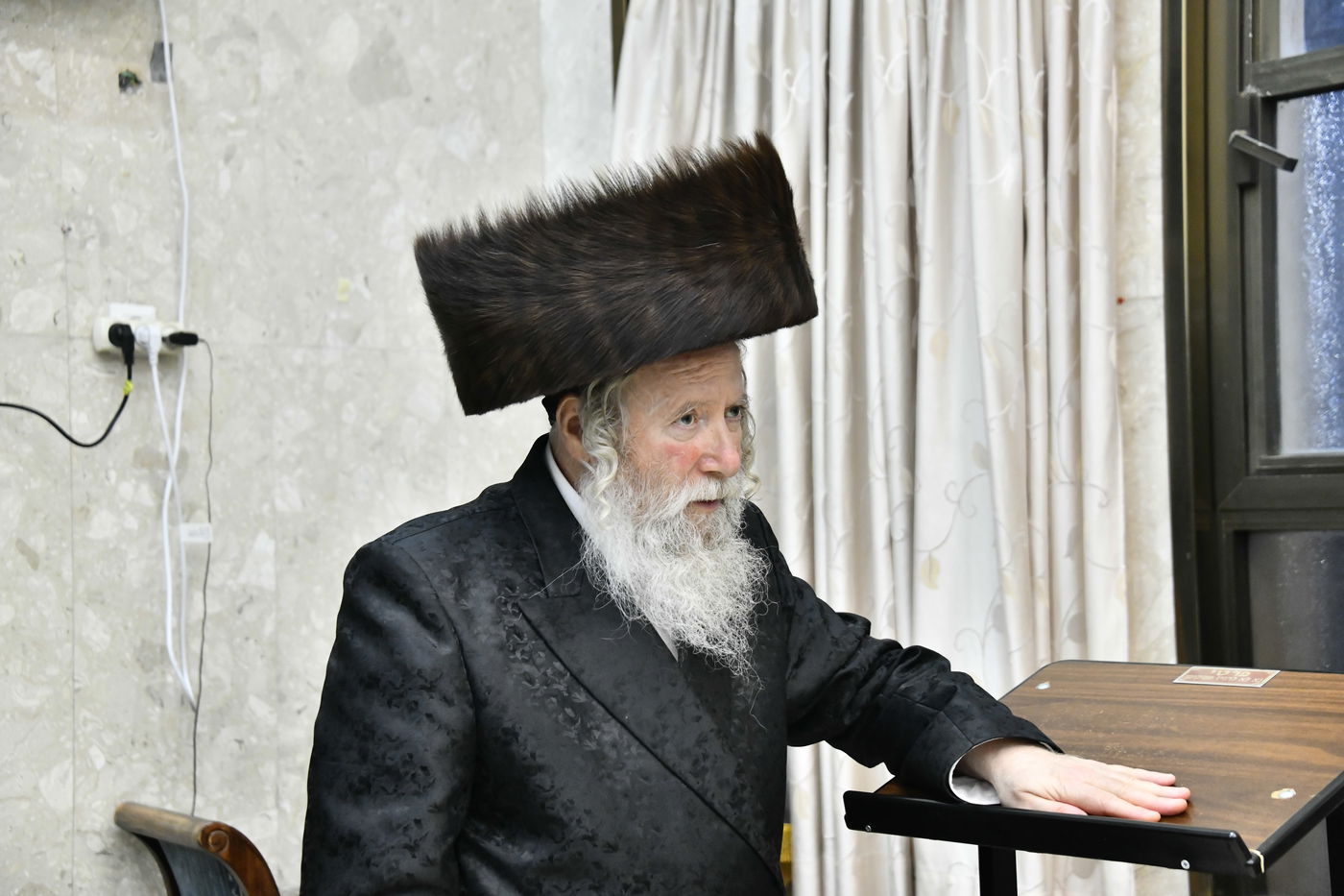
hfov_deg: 31.0
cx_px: 672
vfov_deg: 20.9
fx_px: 2426
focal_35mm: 65
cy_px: 448
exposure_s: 1/250
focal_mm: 65
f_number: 5.6
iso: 2500
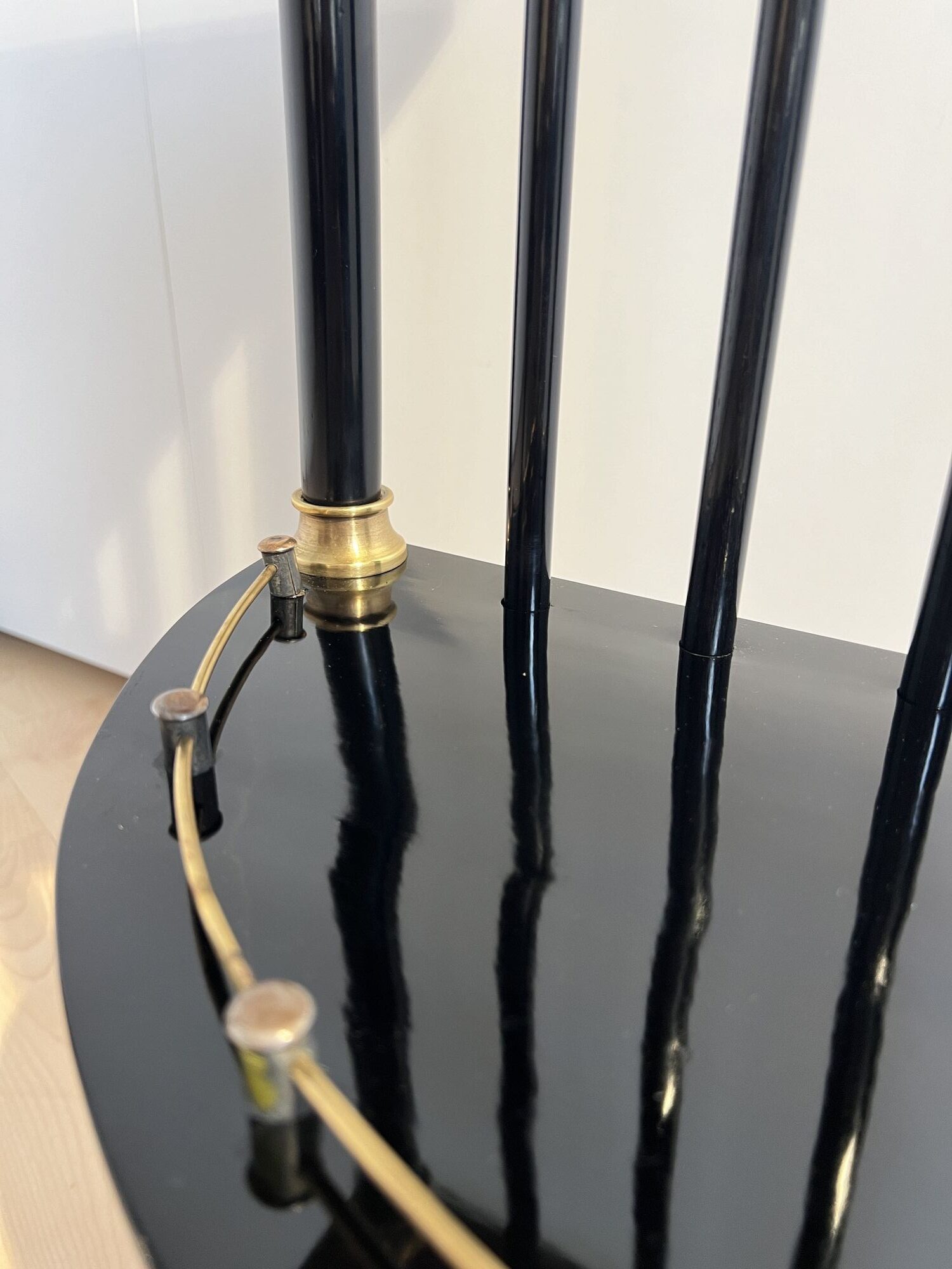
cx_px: 476
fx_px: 953
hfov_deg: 53.1
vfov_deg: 67.3
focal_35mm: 26
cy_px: 634
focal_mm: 5.7
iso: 100
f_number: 1.5
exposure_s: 1/50
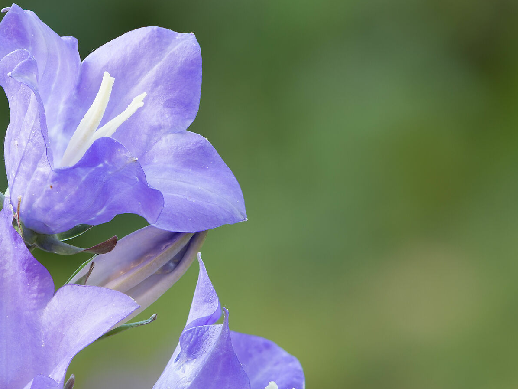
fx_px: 3681
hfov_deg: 8.0
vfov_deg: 6.0
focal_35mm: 246
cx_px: 22
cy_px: 335
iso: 100
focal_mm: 85
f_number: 6.3
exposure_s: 1/20
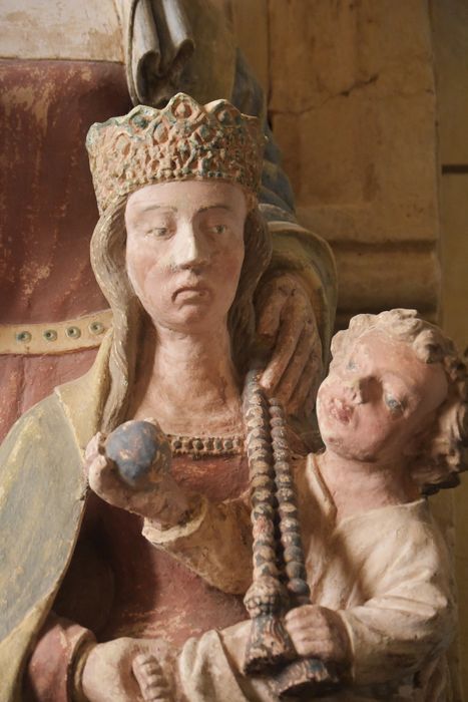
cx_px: 234
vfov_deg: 19.5
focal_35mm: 105
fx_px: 2046
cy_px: 351
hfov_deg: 13.0
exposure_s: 1/125
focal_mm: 70
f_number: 4.2
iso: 4500
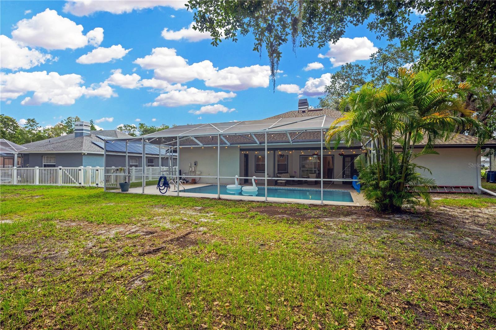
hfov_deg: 95.0
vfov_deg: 72.0
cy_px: 165
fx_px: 227
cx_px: 248
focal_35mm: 16
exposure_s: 1/160
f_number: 8
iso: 250
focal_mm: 16.5
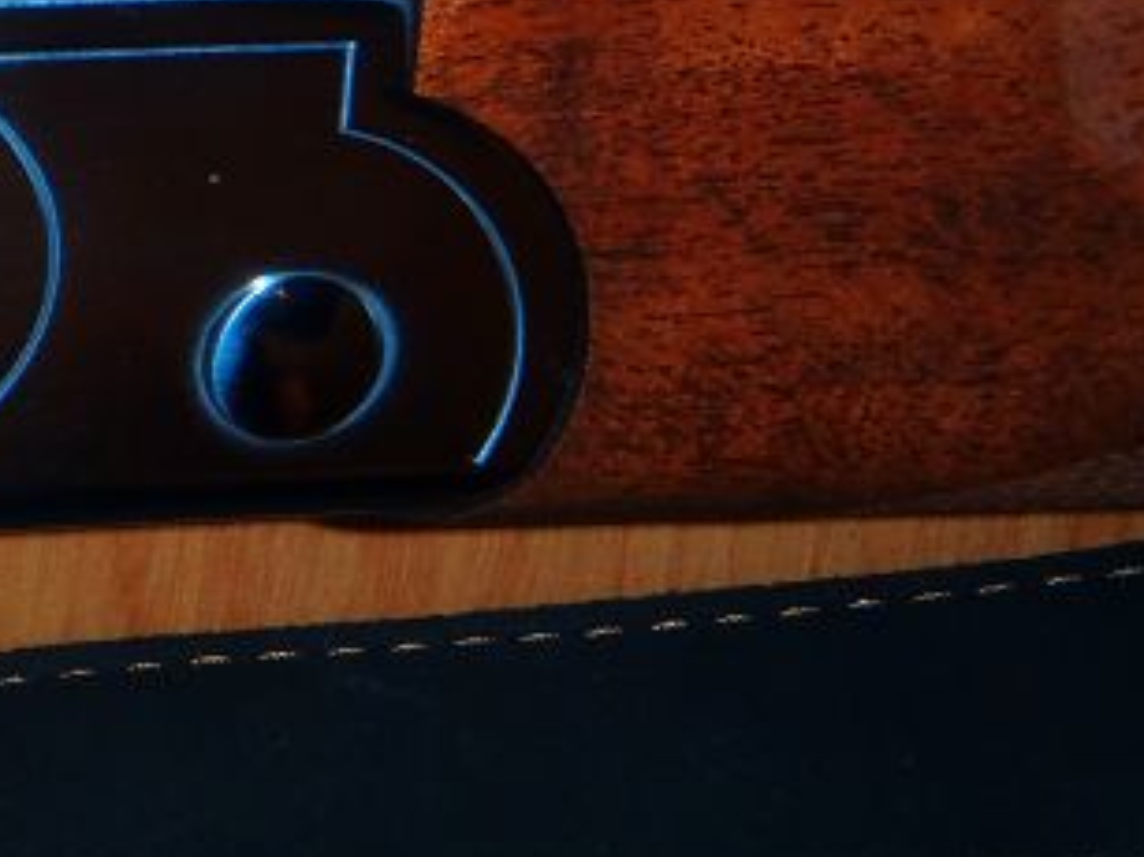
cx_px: -384
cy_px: -166
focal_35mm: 82
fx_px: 2709
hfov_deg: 21.4
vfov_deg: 17.2
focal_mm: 5
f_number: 5.6
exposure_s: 1/30
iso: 100
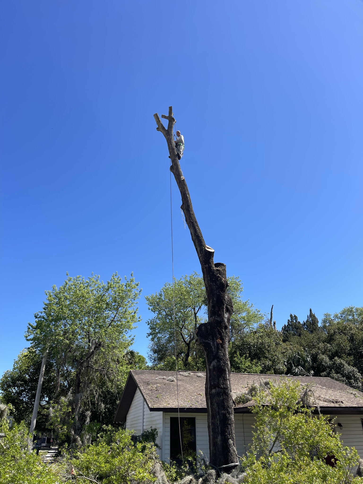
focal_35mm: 26
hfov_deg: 53.1
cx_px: 182
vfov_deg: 67.3
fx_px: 364
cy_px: 242
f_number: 1.6
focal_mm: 5.1
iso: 32
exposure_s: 1/2857
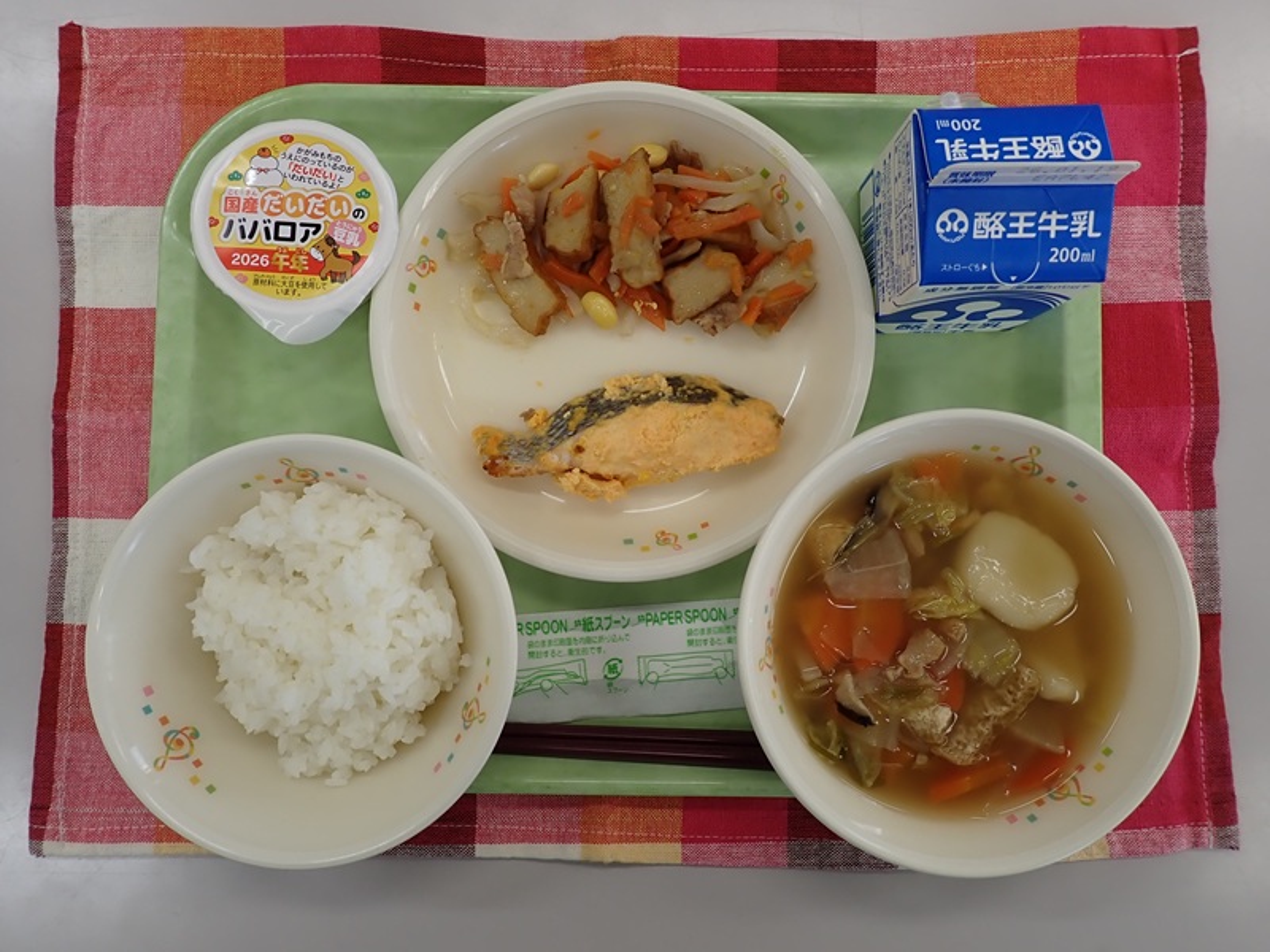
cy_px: 476
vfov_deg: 54.9
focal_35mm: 25
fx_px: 917
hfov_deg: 69.4
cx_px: 635
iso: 100
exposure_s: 1/100
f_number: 2.8
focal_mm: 4.5
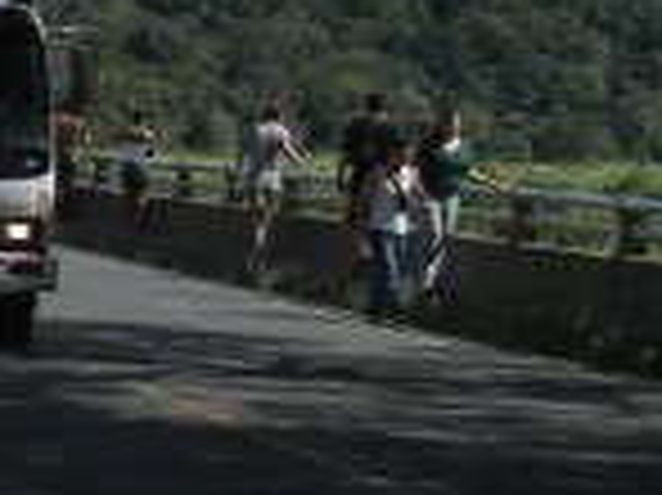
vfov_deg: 7.1
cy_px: 342
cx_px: -477
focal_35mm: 209
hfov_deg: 9.1
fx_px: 3994
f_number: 7
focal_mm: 5.4
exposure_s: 1/515
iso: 160
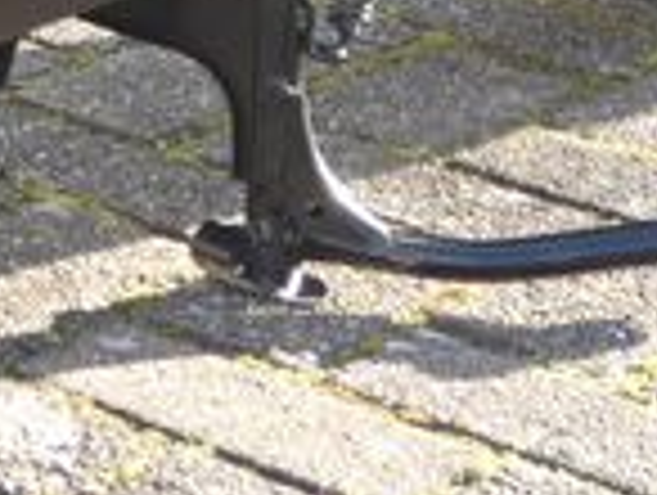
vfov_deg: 6.8
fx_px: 3992
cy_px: -540
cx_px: -410
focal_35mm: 210
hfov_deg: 9.1
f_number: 3.8
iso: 125
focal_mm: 8.6
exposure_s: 1/80
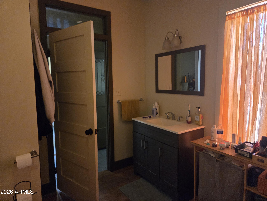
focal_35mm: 23
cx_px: 134
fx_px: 177
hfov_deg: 73.9
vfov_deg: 58.9
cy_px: 100
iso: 1600
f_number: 1.8
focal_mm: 5.4
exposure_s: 1/120
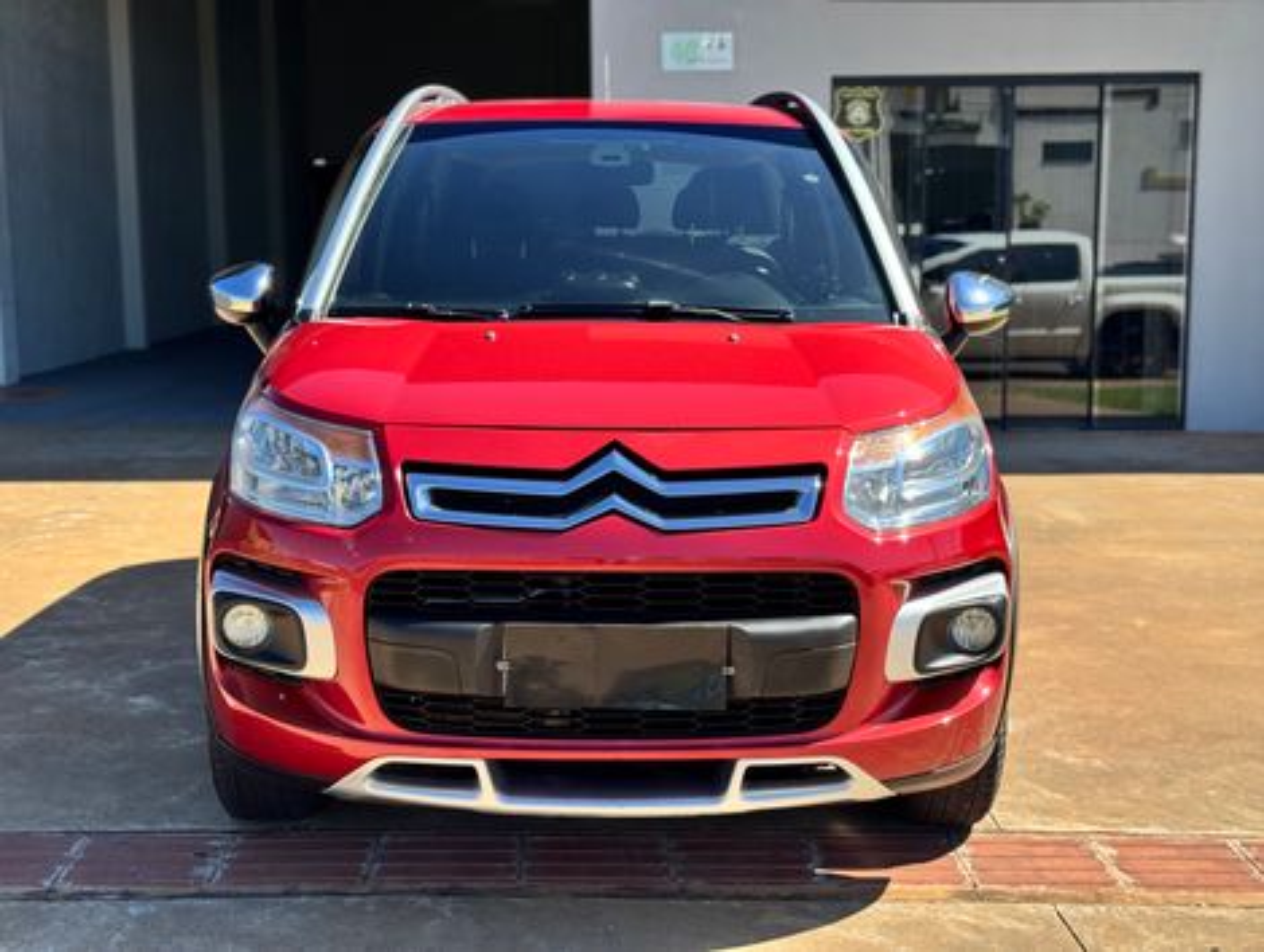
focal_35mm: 48
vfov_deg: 30.3
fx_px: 1755
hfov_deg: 39.6
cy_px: 476
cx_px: 632
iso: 64
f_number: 1.78
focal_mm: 6.76
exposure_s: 1/2959
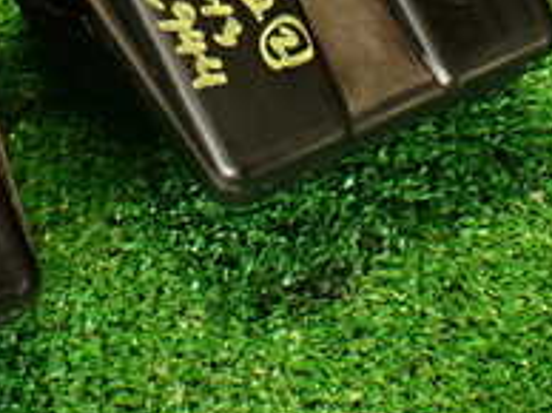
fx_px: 1577
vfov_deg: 14.4
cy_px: -91
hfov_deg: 19.8
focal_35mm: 99
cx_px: 193
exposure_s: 1/30
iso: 400
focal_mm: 5.79
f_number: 2.4
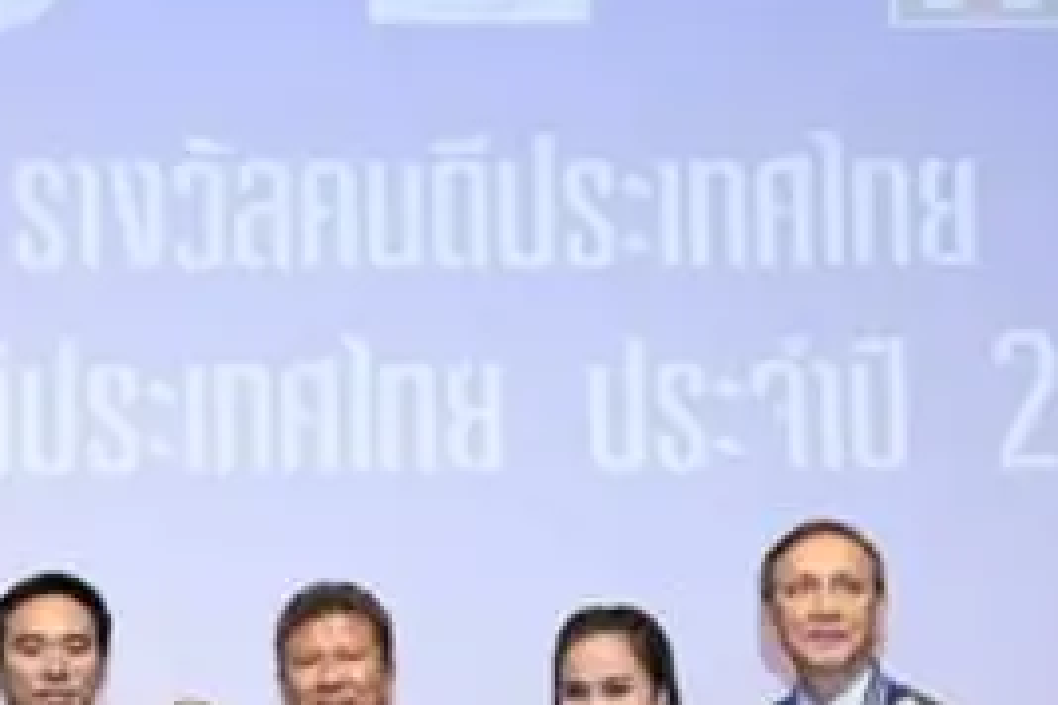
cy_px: 784
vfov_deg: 12.1
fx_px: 3262
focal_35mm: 111
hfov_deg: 18.3
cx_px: 246
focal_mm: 38
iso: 3200
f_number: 4
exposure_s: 1/200
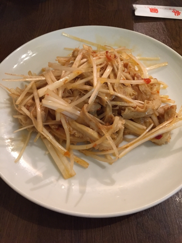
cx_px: 91
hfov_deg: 48.2
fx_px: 203
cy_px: 122
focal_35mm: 29
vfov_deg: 61.7
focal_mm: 4.15
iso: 250
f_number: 2.2
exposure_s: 1/30
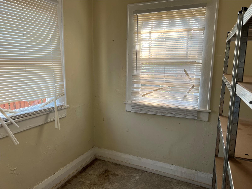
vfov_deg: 53.1
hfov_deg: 67.3
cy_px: 94
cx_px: 126
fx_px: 189
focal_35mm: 26
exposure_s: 1/160
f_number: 1.5
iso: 40
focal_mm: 5.7
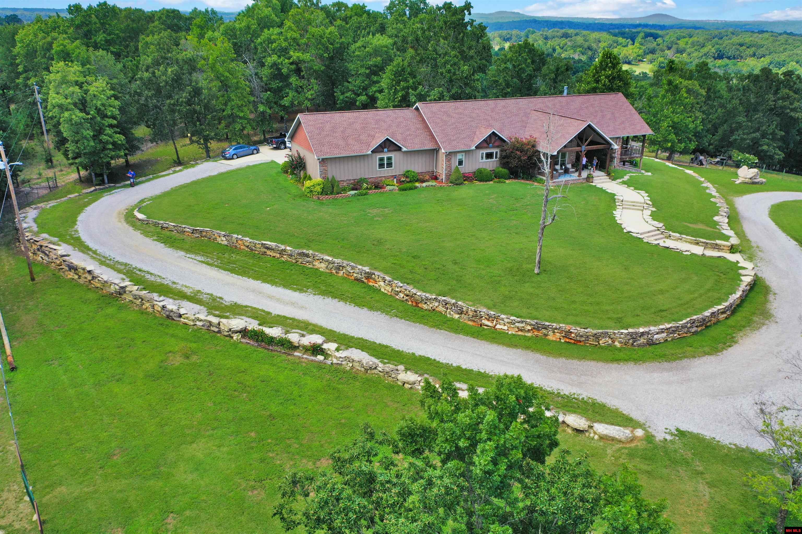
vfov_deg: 46.4
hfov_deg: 65.5
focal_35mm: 28
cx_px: 401
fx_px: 624
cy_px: 267
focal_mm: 10.26
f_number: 2.8
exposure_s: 1/640
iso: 100
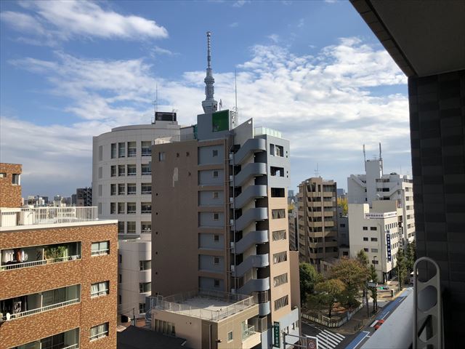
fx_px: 376
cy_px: 174
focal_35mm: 28
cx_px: 232
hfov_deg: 63.4
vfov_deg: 49.7
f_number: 1.8
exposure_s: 1/2667
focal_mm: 3.99
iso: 20
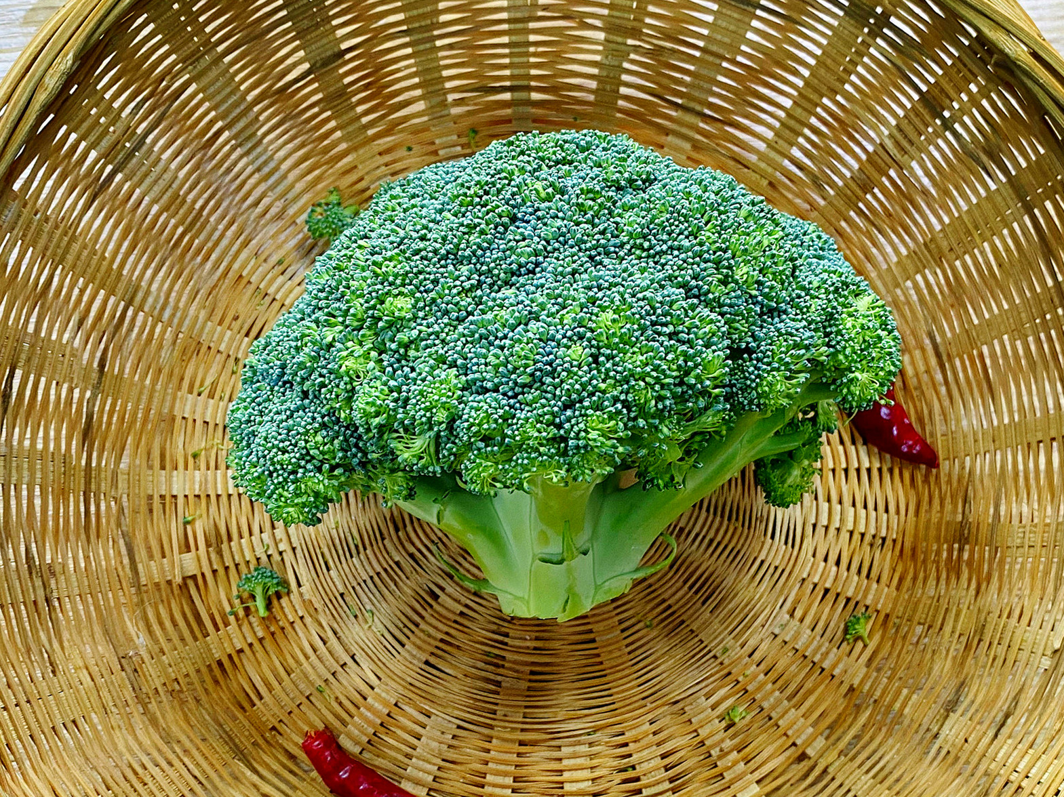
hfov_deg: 67.3
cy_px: 398
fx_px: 799
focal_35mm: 26
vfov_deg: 53.0
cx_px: 532
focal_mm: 4.25
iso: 100
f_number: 1.8
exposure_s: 1/60
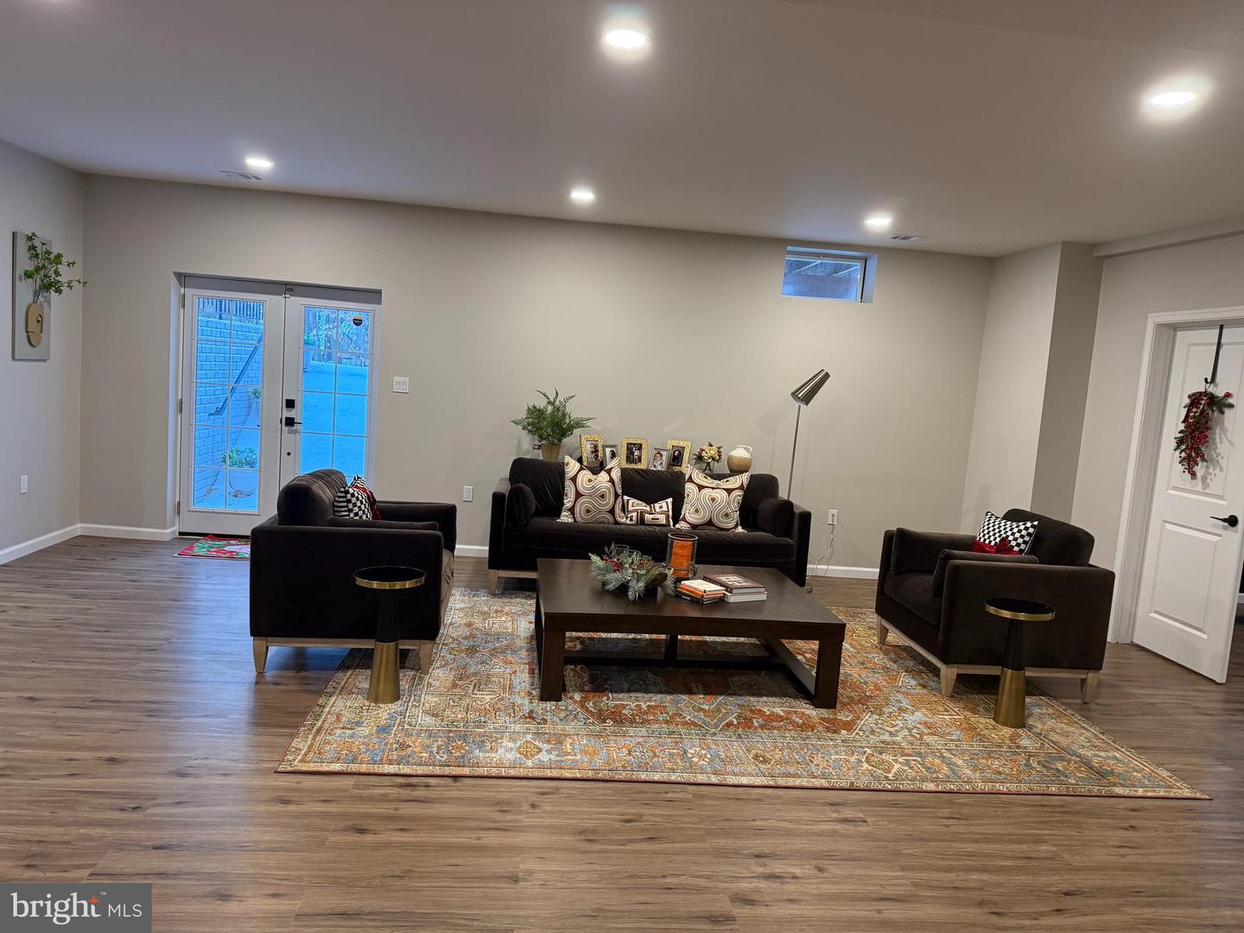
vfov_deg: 56.8
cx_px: 622
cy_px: 466
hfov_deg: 71.6
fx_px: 862
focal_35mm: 24
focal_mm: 6.76
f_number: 1.78
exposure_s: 1/60
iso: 250
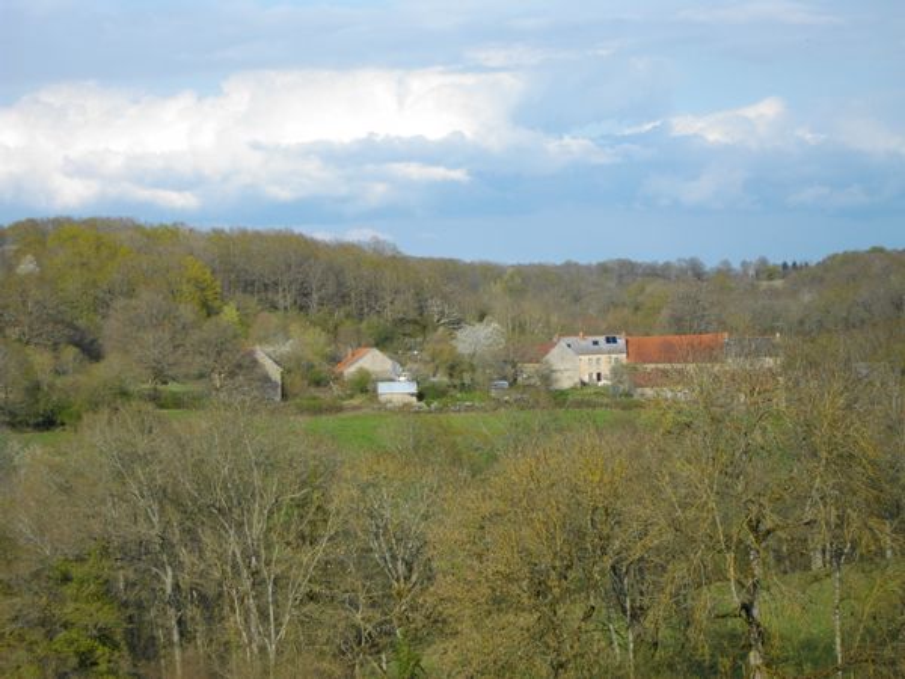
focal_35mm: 94
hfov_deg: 20.9
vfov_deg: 15.7
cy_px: 340
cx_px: 452
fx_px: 2458
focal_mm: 17.1
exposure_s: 1/400
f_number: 5.2
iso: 100
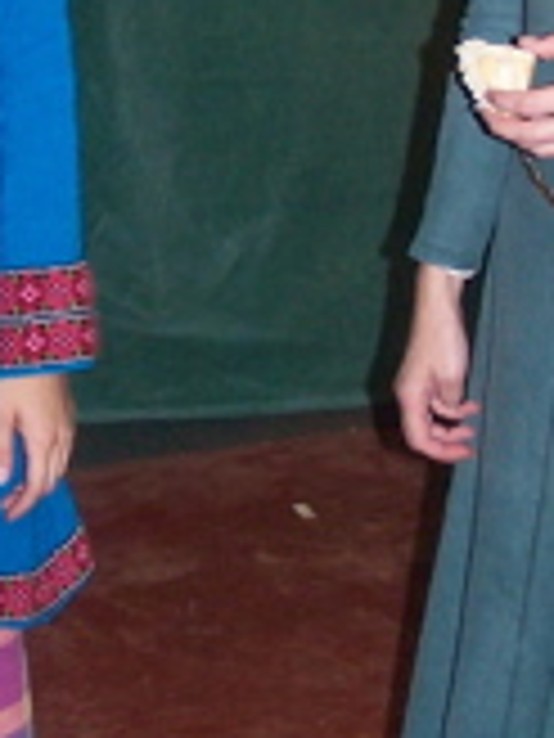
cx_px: 95
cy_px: 248
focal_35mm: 148
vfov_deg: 13.3
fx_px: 3158
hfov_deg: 10.0
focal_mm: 6.3
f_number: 2.8
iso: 140
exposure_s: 1/60
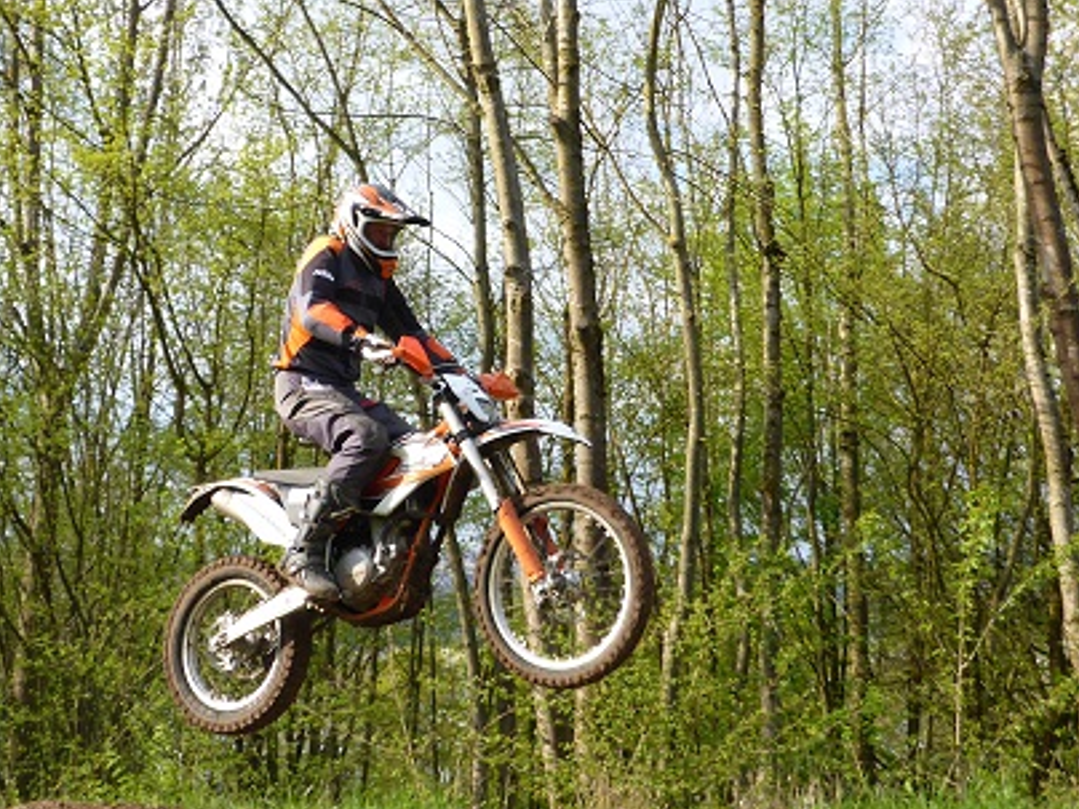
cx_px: 510
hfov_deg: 39.6
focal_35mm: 48
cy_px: 244
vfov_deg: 30.0
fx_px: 1496
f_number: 3.3
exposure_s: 1/400
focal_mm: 4.9
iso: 100
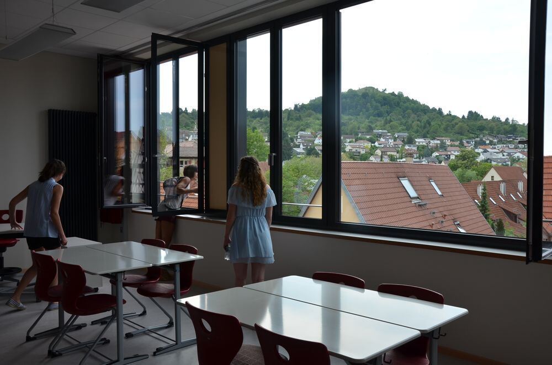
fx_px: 505
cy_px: 182
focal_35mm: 33
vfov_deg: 39.8
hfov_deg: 57.3
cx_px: 276
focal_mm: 22
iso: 200
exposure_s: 1/160
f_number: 6.3
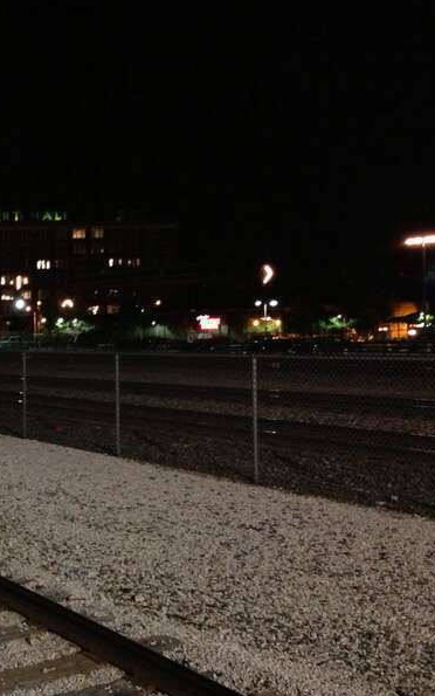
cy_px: 347
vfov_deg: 42.6
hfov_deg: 25.7
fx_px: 891
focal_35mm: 47
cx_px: -27
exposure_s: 1/15
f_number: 2.4
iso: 500
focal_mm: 4.13
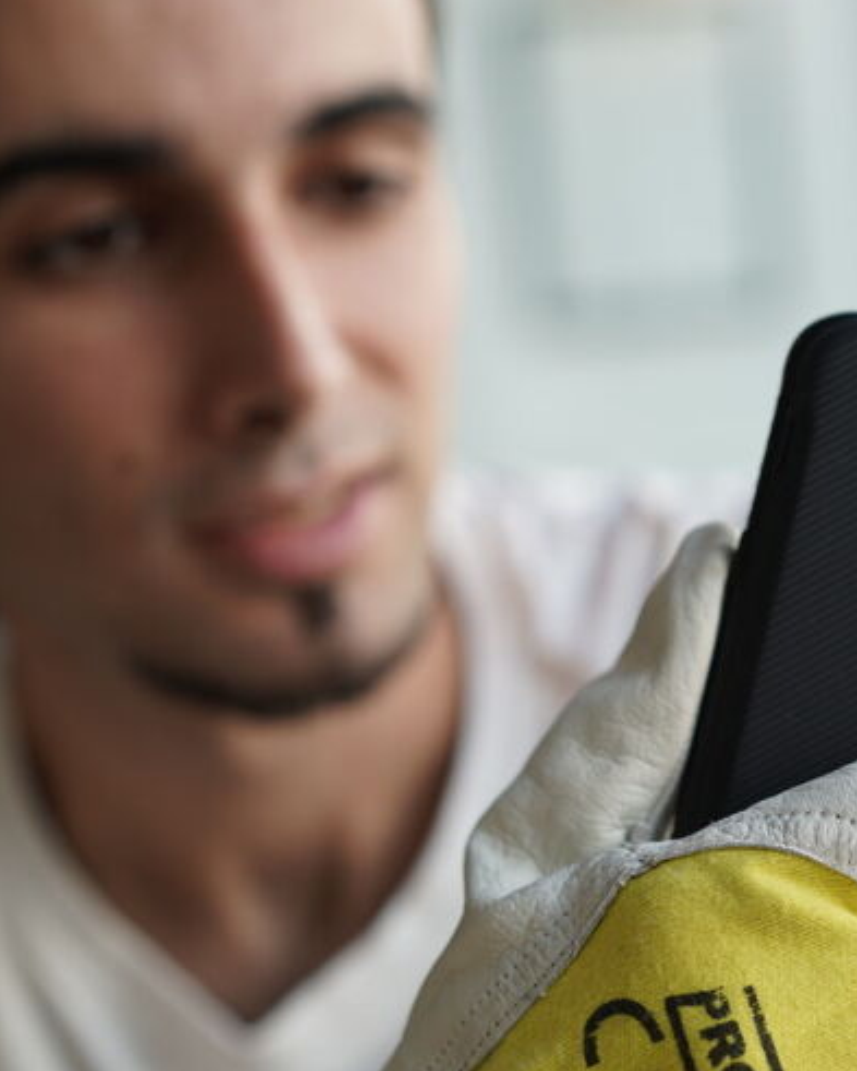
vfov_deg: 19.0
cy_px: 672
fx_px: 3201
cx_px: 588
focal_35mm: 101
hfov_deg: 15.2
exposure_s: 1/125
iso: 100
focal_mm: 55
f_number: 3.2
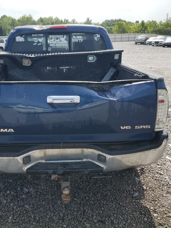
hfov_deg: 40.3
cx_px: 62
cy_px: 113
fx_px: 231
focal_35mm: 35
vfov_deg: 52.6
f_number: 1.5
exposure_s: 1/3333
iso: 50
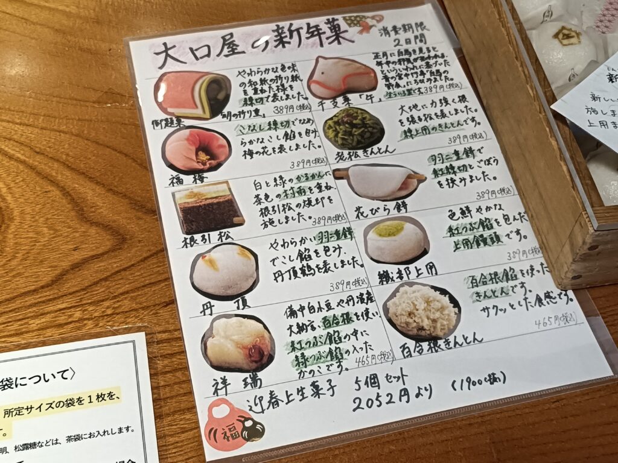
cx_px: 309
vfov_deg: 30.3
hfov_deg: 39.7
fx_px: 857
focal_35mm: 48
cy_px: 232
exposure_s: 1/60
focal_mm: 4.7
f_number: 1.7
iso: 800
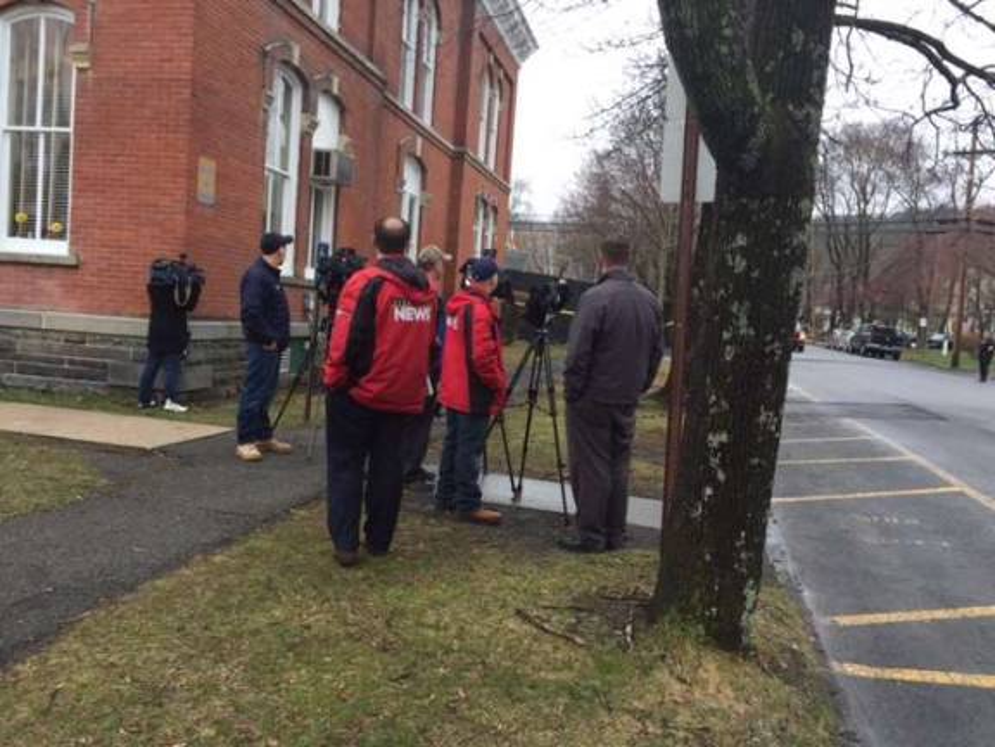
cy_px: 374
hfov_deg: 61.7
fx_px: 834
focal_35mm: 29
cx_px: 498
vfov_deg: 48.2
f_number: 2.2
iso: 32
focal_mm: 4.15
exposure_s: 1/159
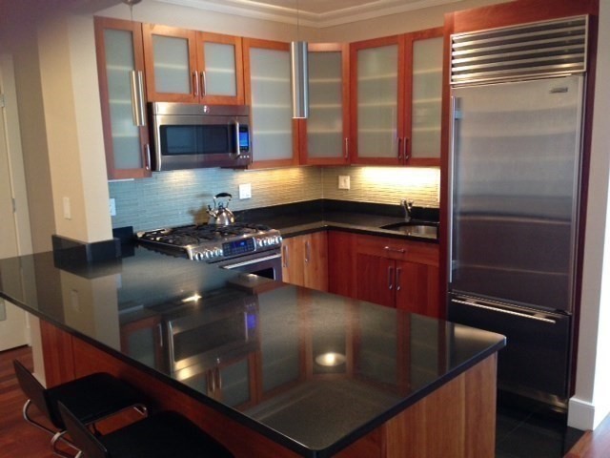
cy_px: 229
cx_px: 305
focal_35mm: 33
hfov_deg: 55.4
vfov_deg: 42.9
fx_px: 582
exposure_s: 1/20
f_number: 2.4
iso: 250
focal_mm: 4.12
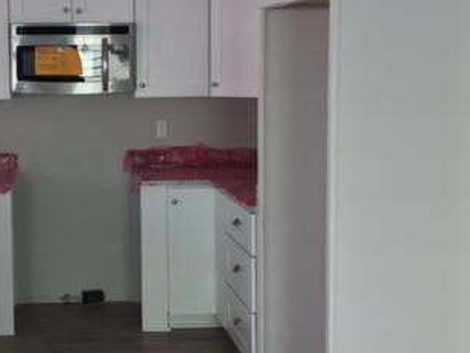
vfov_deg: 24.4
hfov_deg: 31.3
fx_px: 815
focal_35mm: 60
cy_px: 135
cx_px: 88
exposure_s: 1/40
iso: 32
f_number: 2.2
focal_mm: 4.15
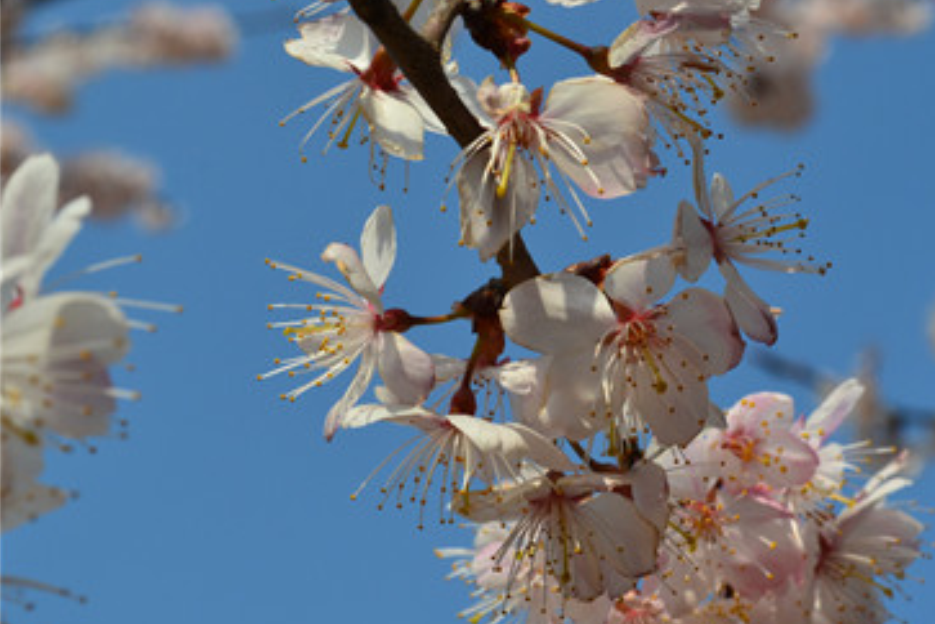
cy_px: 411
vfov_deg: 12.0
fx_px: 2953
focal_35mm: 114
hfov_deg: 17.9
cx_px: 641
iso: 400
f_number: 11
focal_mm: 55
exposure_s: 1/400
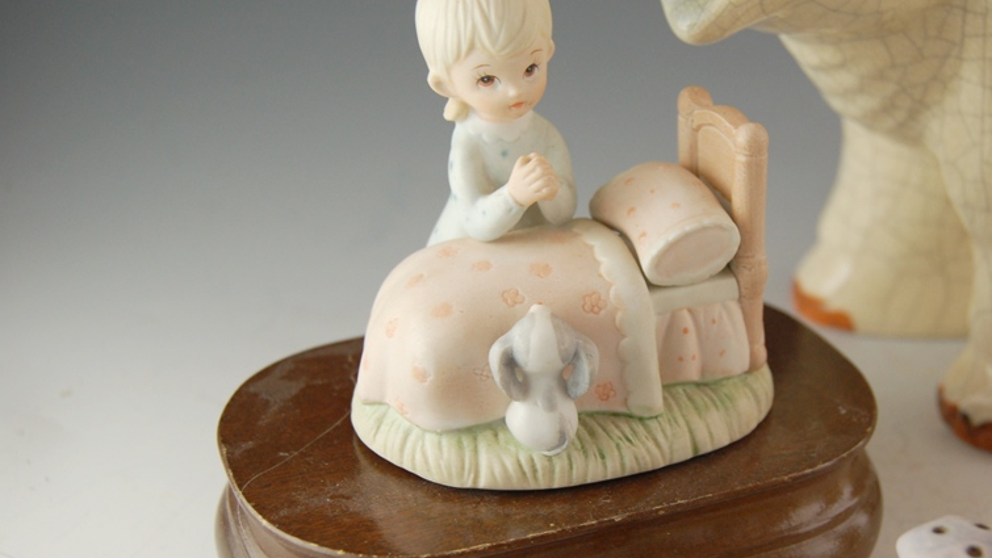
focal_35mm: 60
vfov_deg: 20.1
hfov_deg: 34.8
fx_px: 1579
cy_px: 289
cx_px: 585
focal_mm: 32
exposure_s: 1/100
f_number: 5
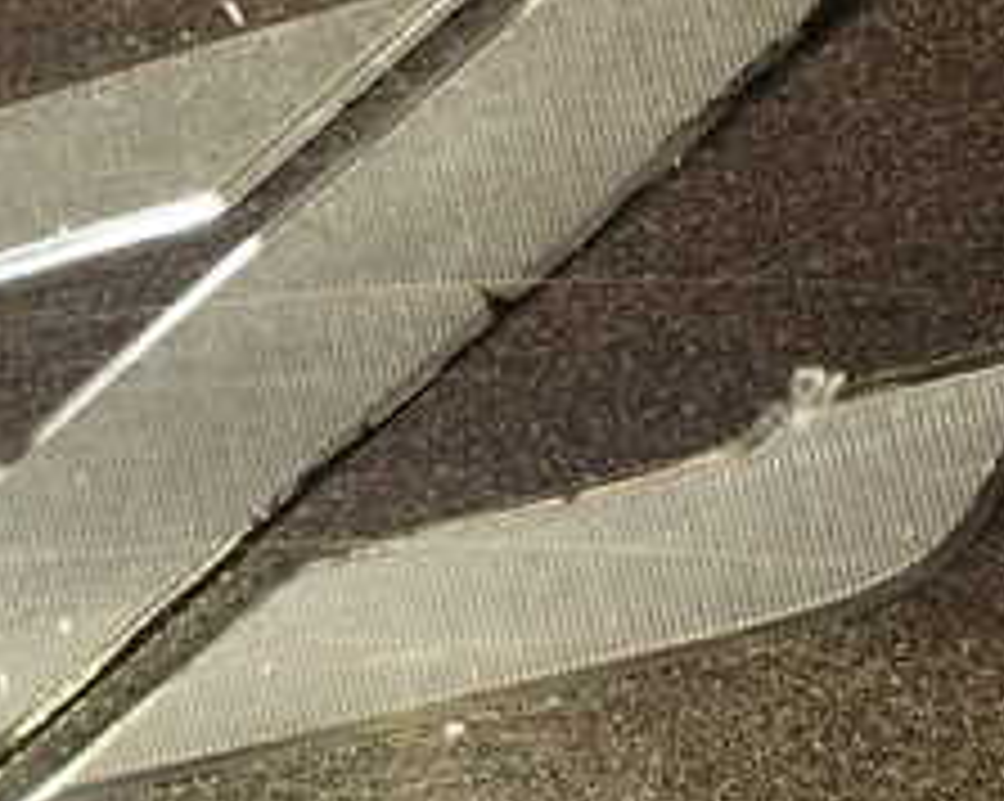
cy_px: 356
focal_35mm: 84
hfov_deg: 22.6
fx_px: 2494
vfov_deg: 18.3
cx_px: 302
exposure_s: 1/30
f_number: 2.4
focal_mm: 5.79
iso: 400
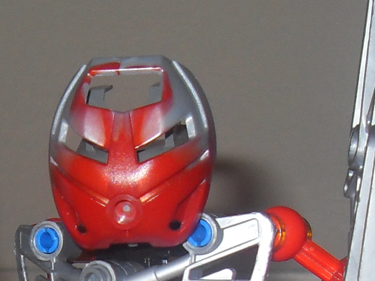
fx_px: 1690
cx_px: 128
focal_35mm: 156
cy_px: 353
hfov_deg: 12.6
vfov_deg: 9.4
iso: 100
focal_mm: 6.3
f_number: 2.8
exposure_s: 1/45
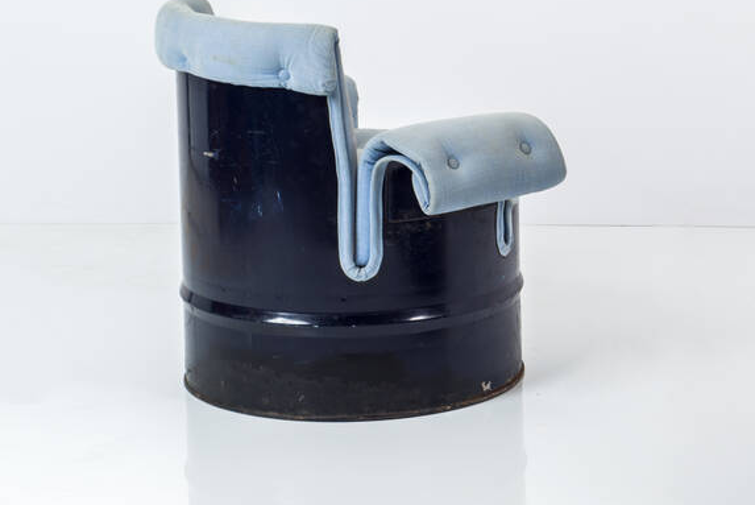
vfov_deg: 11.2
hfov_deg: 16.6
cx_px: 667
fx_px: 2560
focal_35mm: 122
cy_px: 163
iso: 100
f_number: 10
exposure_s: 1/200
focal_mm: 50
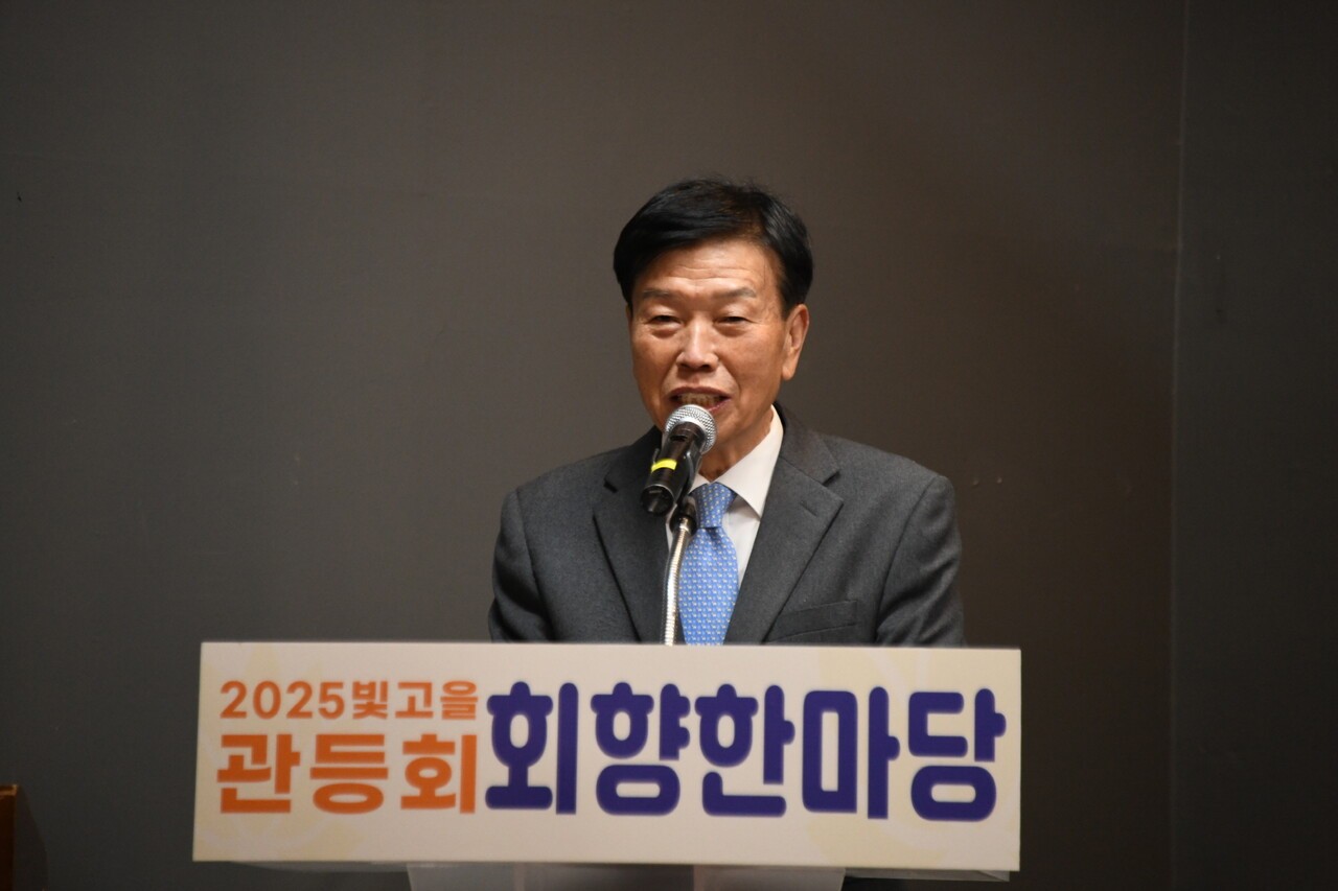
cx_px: 669
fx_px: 11148
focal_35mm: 300
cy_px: 446
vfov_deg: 4.6
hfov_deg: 6.9
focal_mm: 300
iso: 4000
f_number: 5.6
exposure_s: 1/100
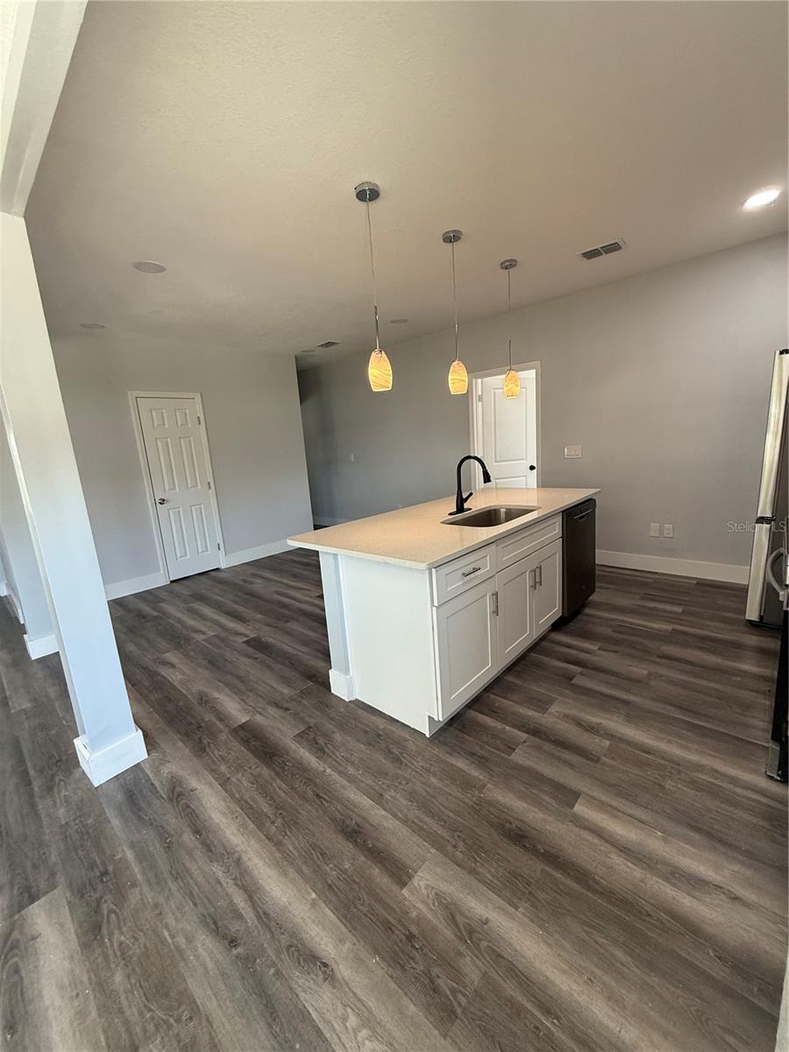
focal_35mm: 14
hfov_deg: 85.7
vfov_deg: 102.1
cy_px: 526
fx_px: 425
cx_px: 394
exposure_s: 1/120
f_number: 2.2
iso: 160
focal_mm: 2.22
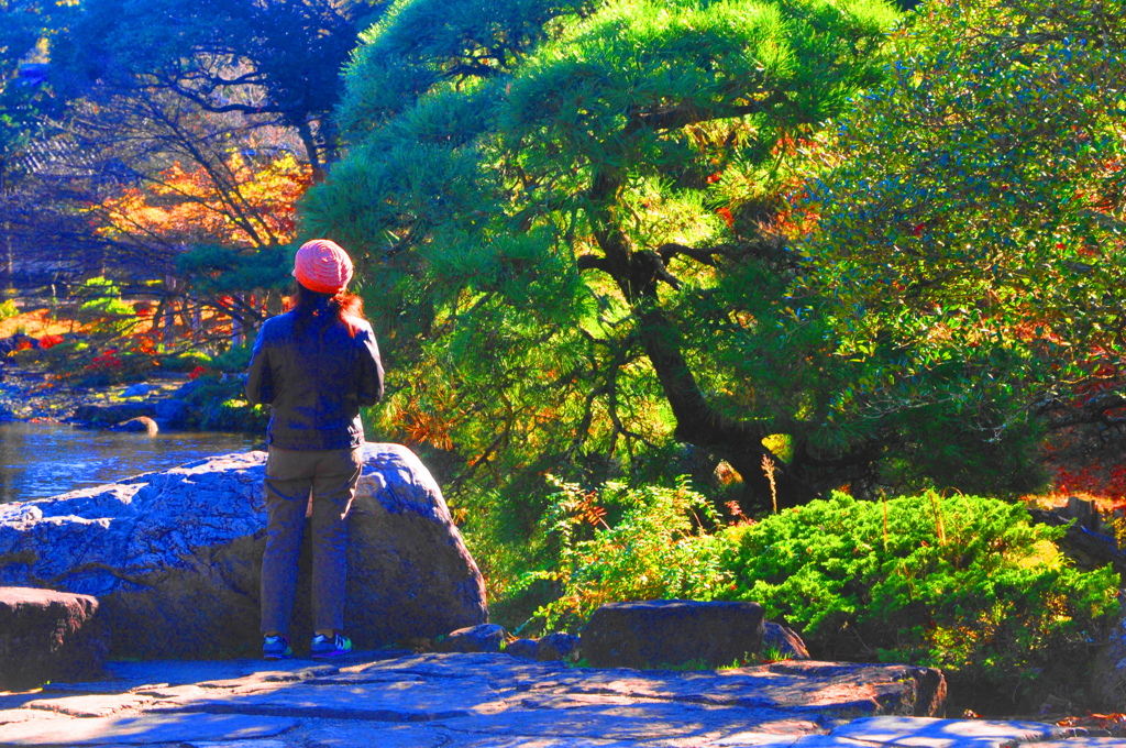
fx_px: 3655
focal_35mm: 117
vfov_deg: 11.7
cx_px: 563
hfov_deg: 17.5
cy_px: 374
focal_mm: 78
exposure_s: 1/125
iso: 500
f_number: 9
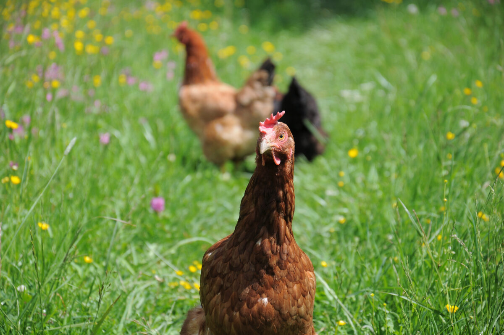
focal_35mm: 158
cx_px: 252
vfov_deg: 8.7
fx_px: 2202
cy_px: 168
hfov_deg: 13.1
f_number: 5.6
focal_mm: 105
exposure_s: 1/500
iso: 200
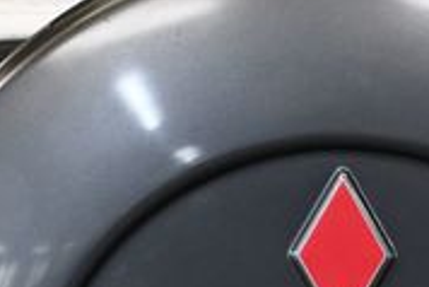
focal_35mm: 187
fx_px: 2230
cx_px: 323
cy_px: 396
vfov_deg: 7.3
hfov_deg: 11.0
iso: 800
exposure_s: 1/125
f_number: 4
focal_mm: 26
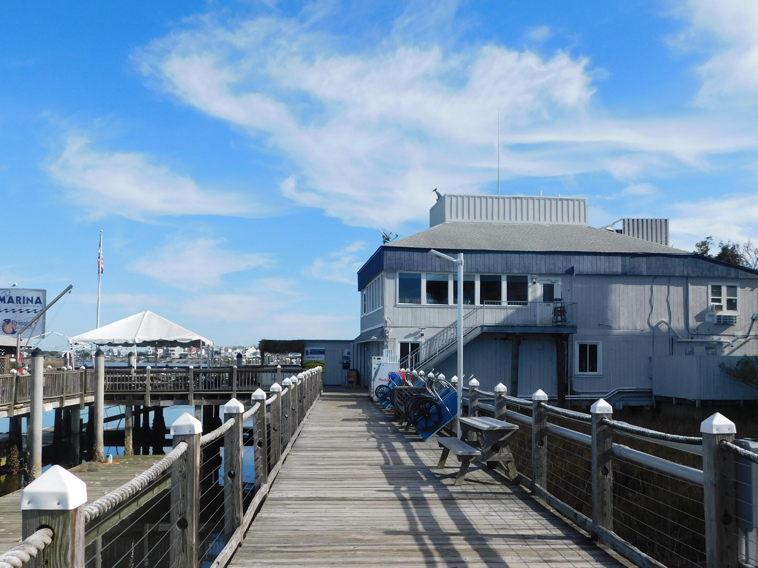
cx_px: 379
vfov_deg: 46.8
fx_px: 657
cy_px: 284
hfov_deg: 60.0
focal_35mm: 30
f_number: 6.4
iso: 125
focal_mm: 5.3
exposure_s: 1/400
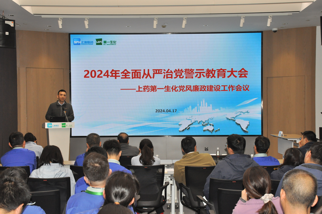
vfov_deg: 22.6
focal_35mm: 60
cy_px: 107
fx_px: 536
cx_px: 161
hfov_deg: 33.4
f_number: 8
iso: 800
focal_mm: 40
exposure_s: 1/200
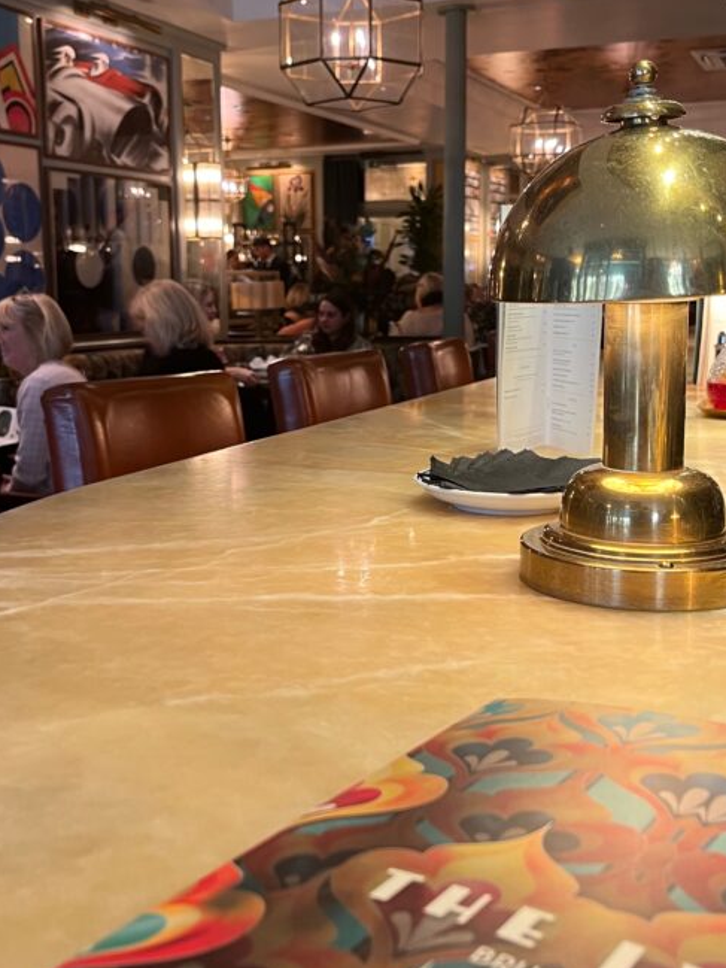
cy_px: 462
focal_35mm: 41
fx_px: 1146
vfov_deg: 45.8
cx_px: 350
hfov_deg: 35.1
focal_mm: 5.1
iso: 64
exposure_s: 1/50
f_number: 1.6
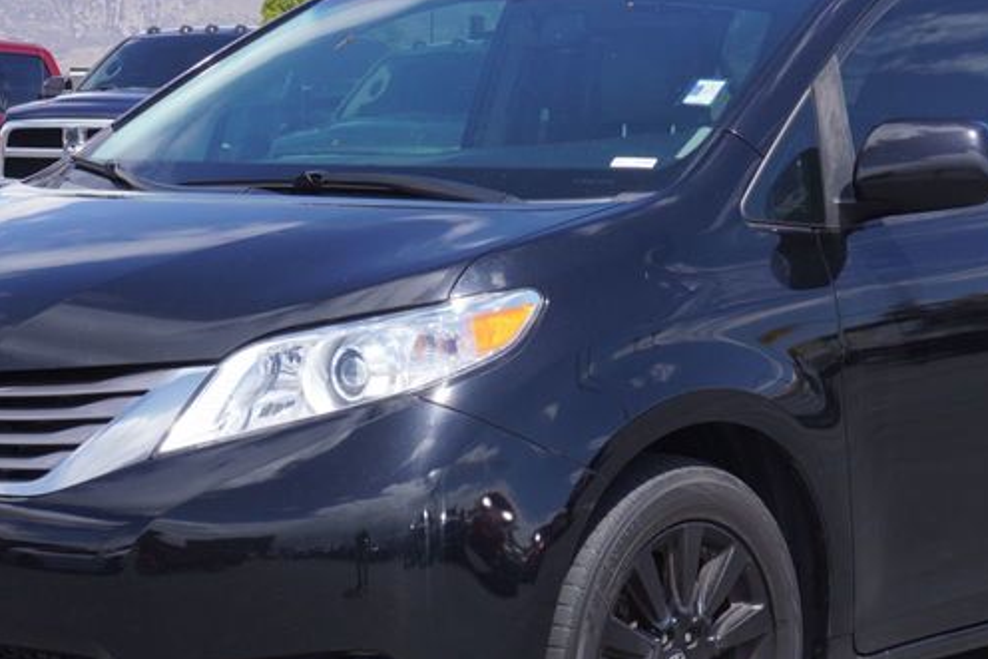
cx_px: 570
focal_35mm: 96
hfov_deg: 21.2
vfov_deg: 14.2
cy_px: 438
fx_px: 2636
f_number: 9
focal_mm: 31
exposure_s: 1/200
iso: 100
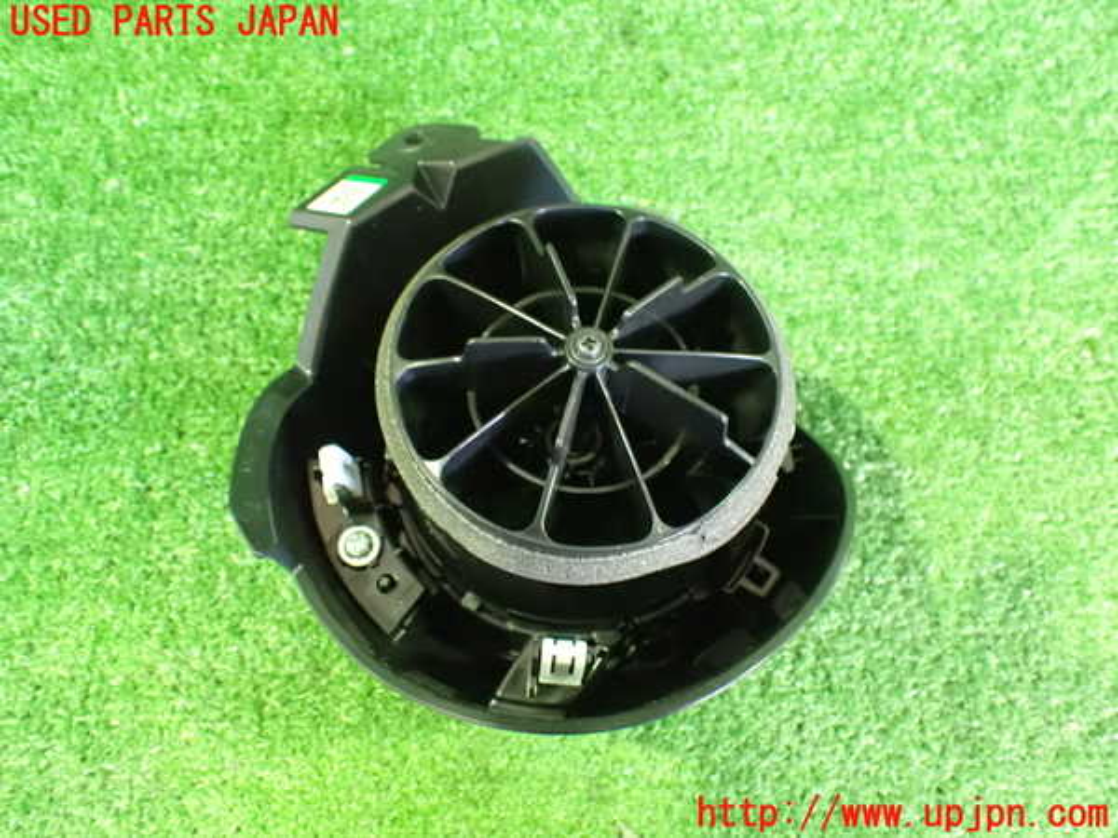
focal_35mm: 30
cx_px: 559
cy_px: 419
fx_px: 969
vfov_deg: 46.8
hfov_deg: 60.0
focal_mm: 5.4
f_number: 2.3
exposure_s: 1/15
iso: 1600
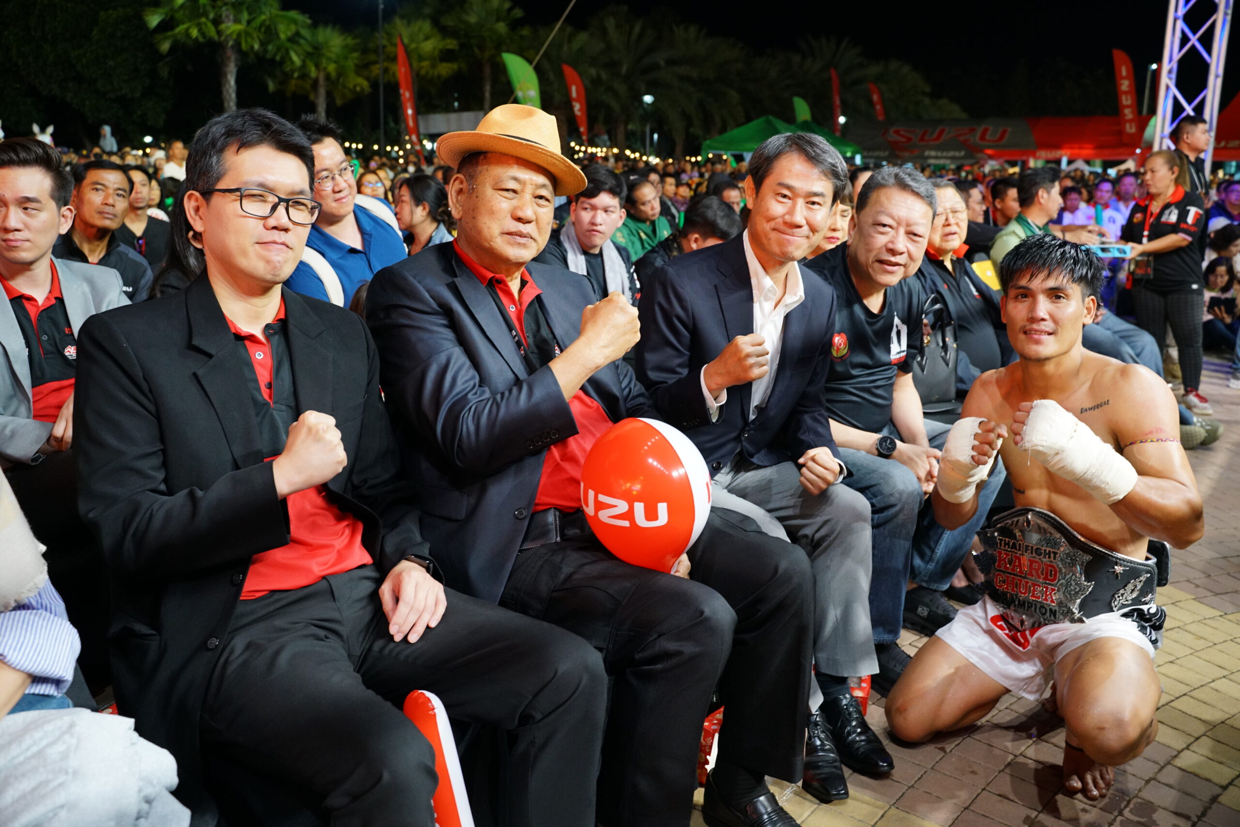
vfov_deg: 46.4
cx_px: 620
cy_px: 414
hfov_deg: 65.5
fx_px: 965
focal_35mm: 28
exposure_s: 1/80
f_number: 4.5
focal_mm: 28
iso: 1600
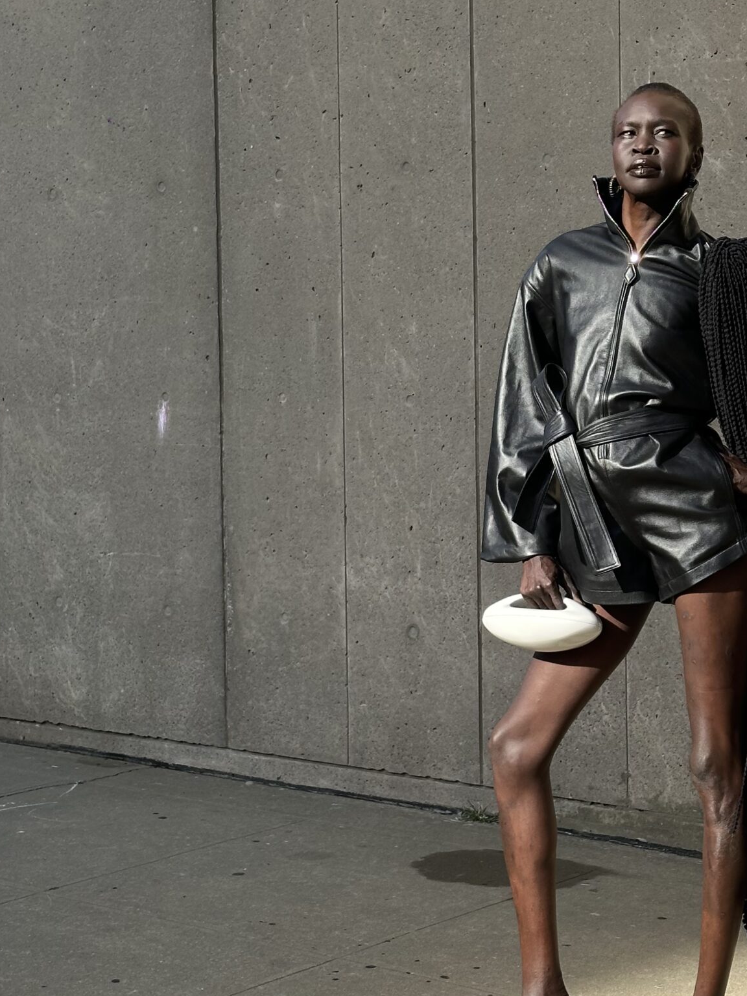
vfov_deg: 24.4
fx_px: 2302
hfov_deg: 18.4
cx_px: 429
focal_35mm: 80
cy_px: 391
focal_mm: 6.86
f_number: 1.78
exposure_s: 1/980
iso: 64
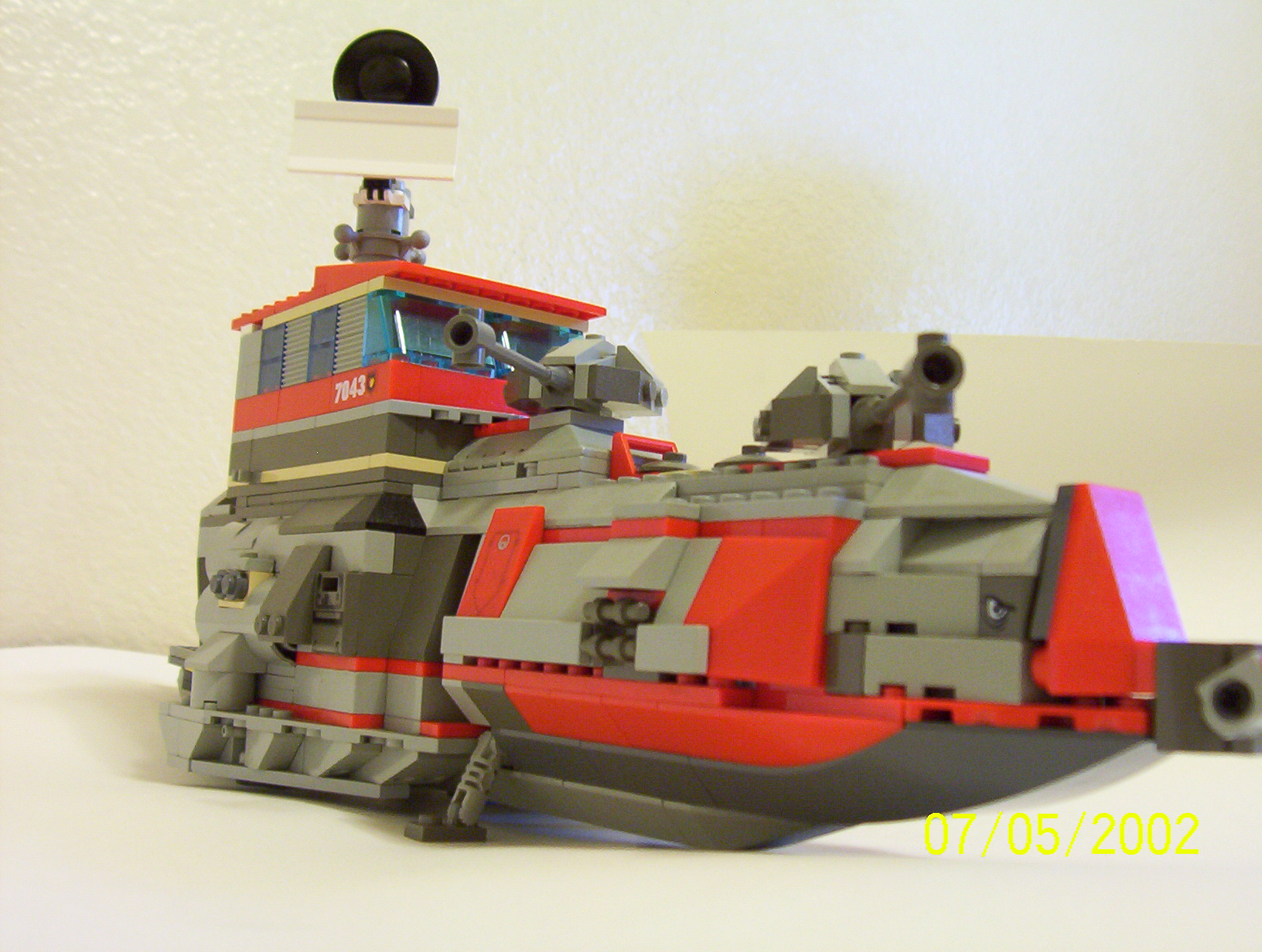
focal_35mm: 36
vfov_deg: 39.8
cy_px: 476
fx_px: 1316
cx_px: 631
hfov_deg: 51.2
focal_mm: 5.54
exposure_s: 1/11.2
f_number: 2.76
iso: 200
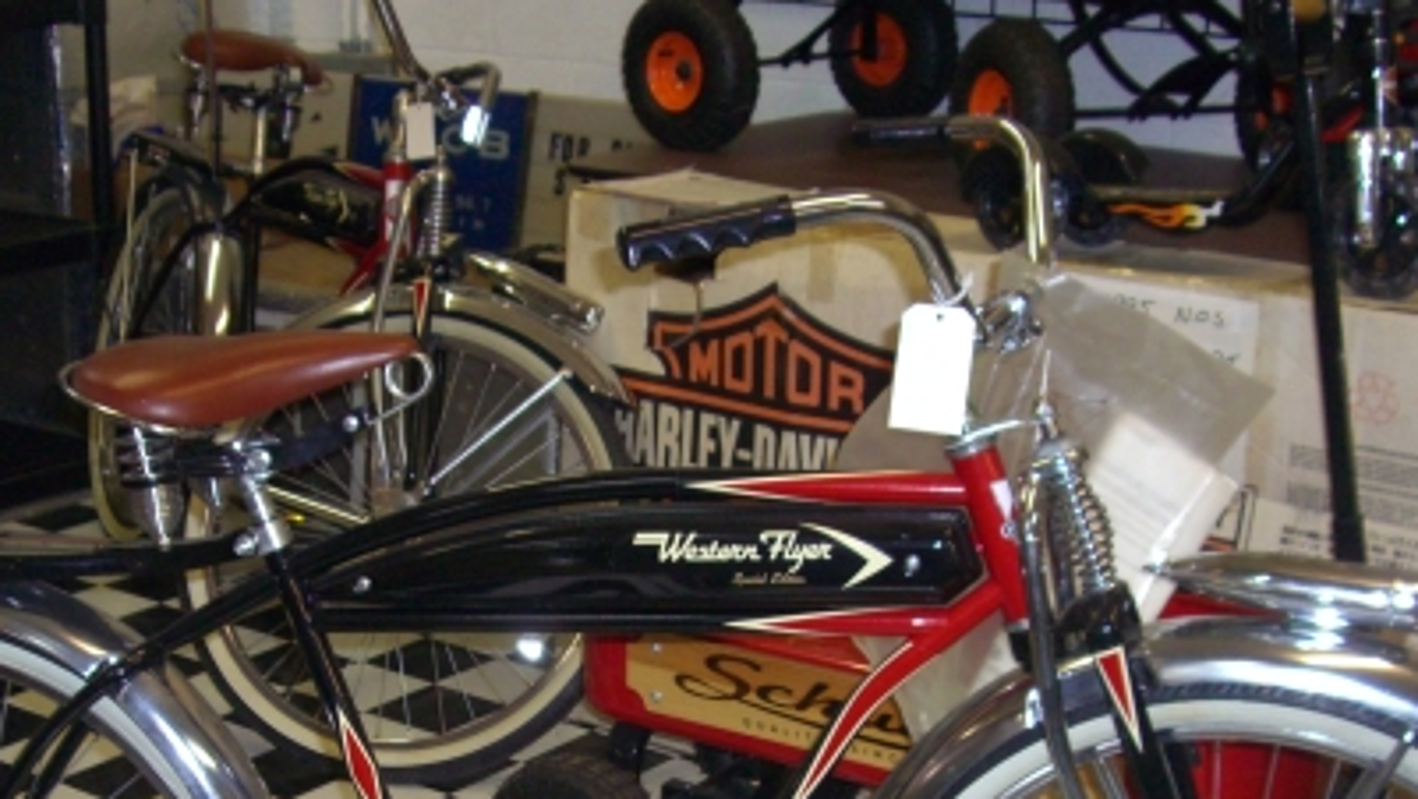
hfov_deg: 31.8
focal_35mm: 66
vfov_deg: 17.8
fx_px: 2483
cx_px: 594
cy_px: 806
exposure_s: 1/60
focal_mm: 7.9
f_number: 2.8
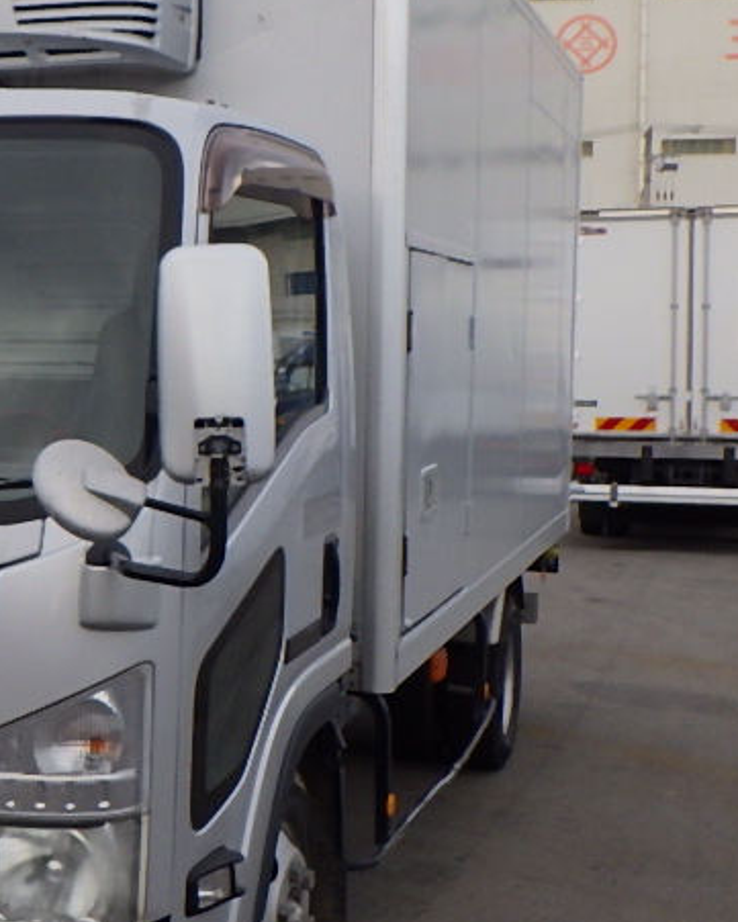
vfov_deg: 30.5
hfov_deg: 23.4
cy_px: 413
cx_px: -37
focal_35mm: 62
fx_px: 1692
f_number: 4.2
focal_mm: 5
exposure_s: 1/320
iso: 250
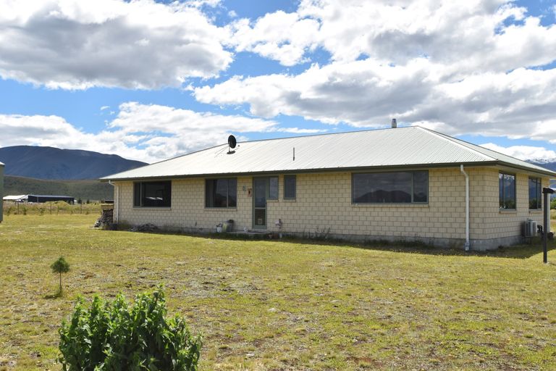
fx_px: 556
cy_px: 186
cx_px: 278
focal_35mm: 36
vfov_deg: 36.9
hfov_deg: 53.1
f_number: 11
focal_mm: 24
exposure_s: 1/500
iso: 200
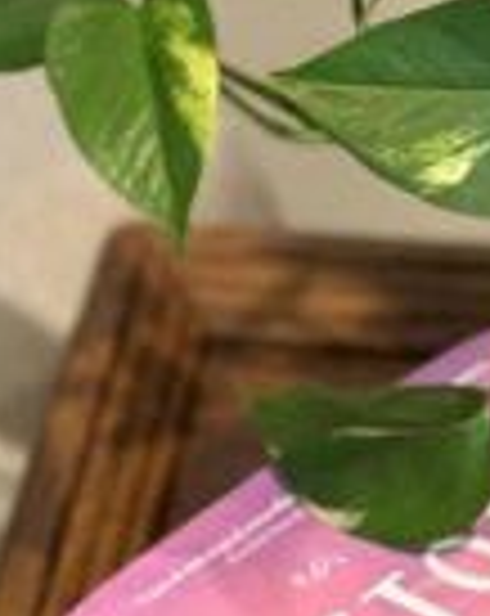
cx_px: 319
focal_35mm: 187
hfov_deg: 8.2
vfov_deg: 10.2
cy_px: 744
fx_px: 3401
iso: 500
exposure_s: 1/40
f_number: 1.78
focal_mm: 6.76
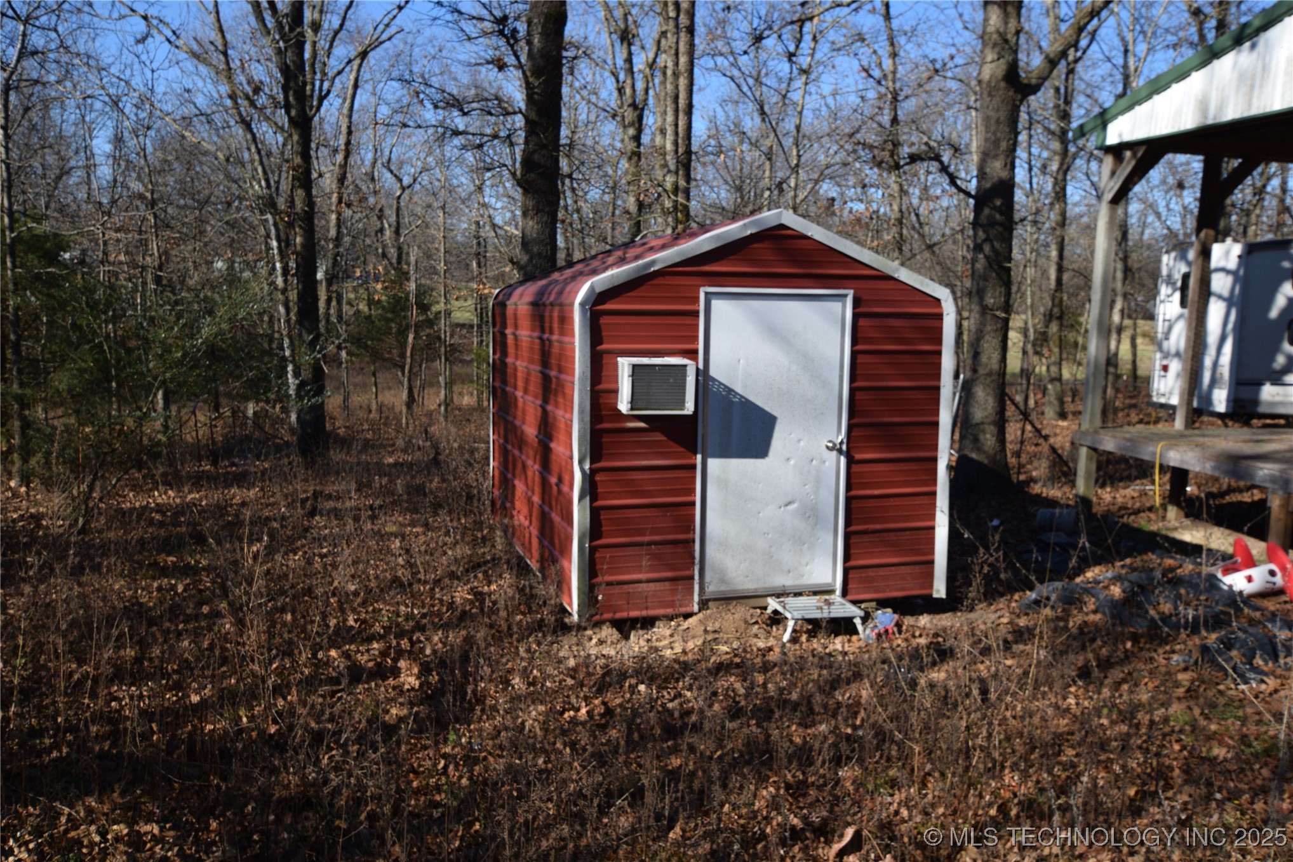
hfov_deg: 61.9
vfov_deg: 43.6
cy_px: 431
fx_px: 1077
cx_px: 646
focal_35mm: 30
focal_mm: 20
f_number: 9
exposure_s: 1/320
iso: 200
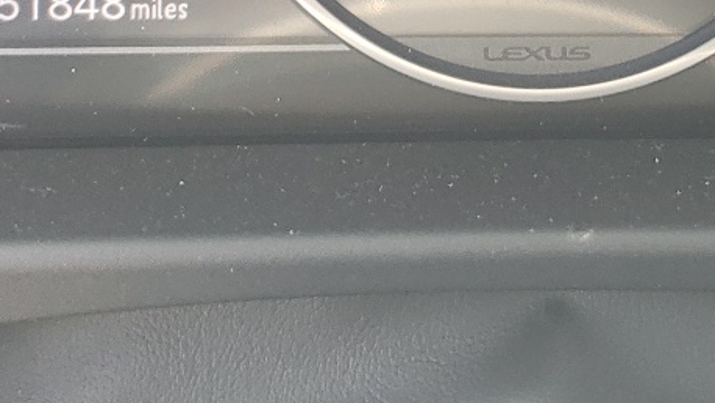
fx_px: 1878
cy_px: -353
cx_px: 531
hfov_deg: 21.4
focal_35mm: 99
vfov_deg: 11.3
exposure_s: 1/50
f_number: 1.5
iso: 54
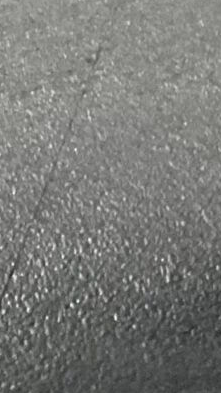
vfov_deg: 10.0
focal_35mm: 206
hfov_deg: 5.6
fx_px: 2147
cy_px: -253
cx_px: -407
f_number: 1.8
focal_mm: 3
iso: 250
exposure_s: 1/25
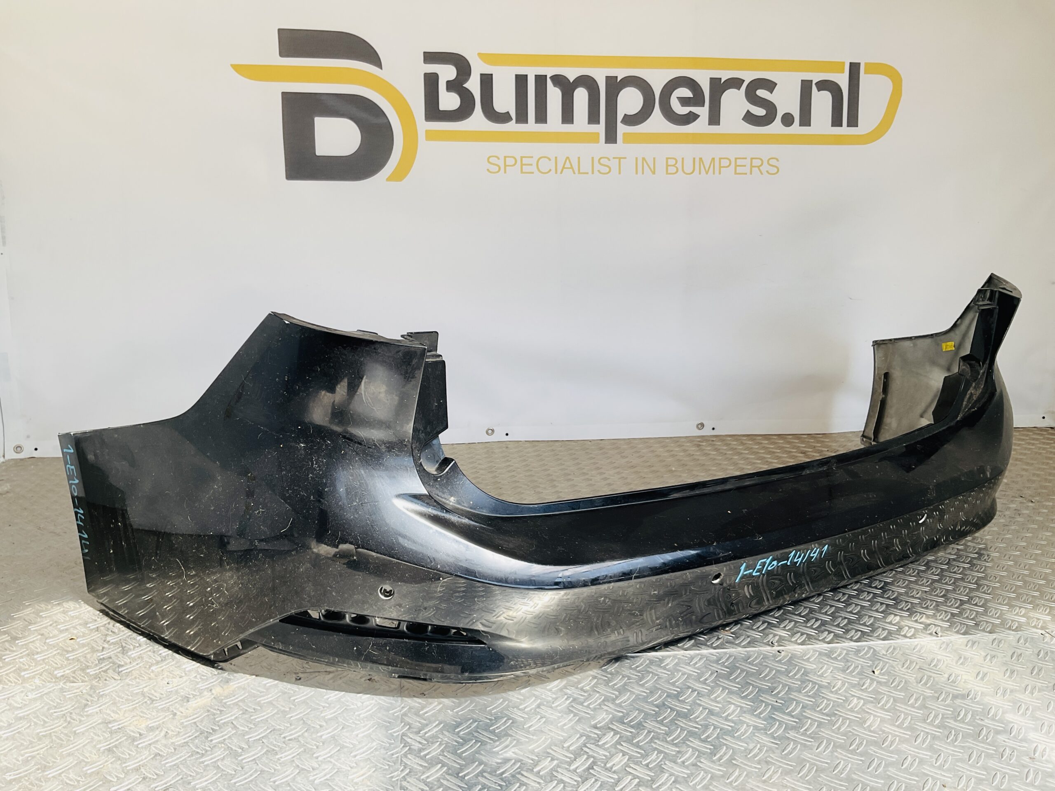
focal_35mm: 29
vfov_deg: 48.2
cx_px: 528
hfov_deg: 61.7
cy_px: 396
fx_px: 884
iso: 16
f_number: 1.8
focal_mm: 3
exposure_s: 1/406
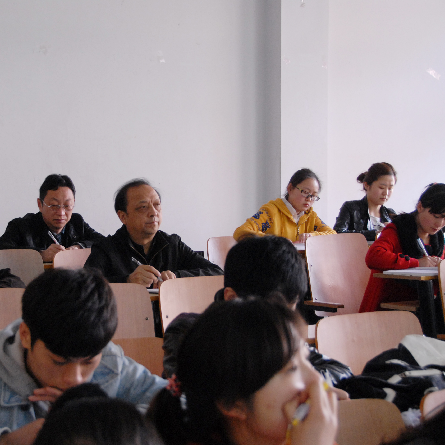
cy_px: 222
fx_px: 1062
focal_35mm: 73
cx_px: 140
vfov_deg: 23.7
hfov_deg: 23.5
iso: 640
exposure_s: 1/40
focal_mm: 38
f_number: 4.2
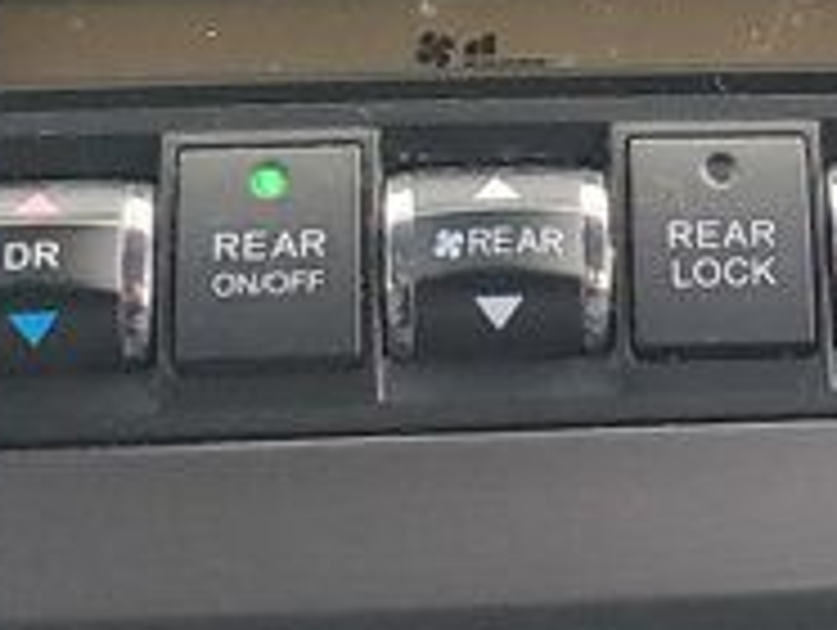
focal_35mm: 143
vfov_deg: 10.2
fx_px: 3462
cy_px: -130
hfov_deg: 13.7
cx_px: 724
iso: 400
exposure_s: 1/120
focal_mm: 4.3
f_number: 2.4
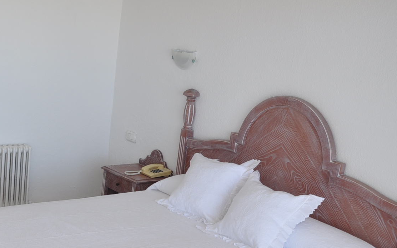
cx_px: 25
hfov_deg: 35.5
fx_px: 573
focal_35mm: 53
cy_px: 193
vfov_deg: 24.1
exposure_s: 1/60
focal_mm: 18
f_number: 8
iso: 250
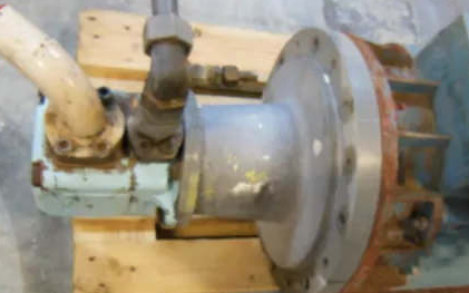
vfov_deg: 32.7
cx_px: 305
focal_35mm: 39
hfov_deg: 49.7
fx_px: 498
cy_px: 177
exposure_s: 1/8
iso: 400
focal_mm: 4.5
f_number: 3.5
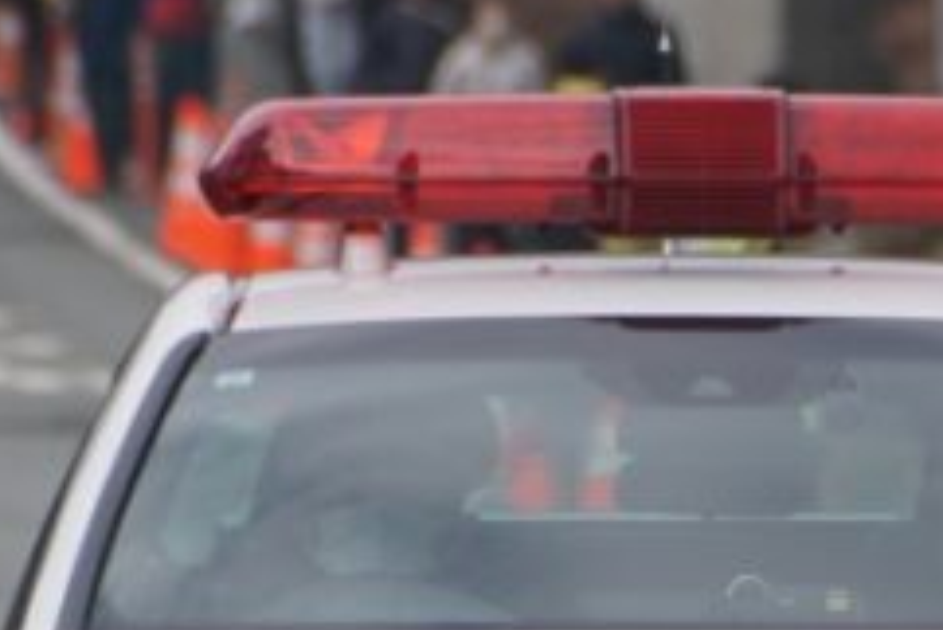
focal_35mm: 1595
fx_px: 41804
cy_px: 669
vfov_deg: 0.9
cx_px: 732
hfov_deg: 1.3
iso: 100
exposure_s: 1/400
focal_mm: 250
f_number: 6.3
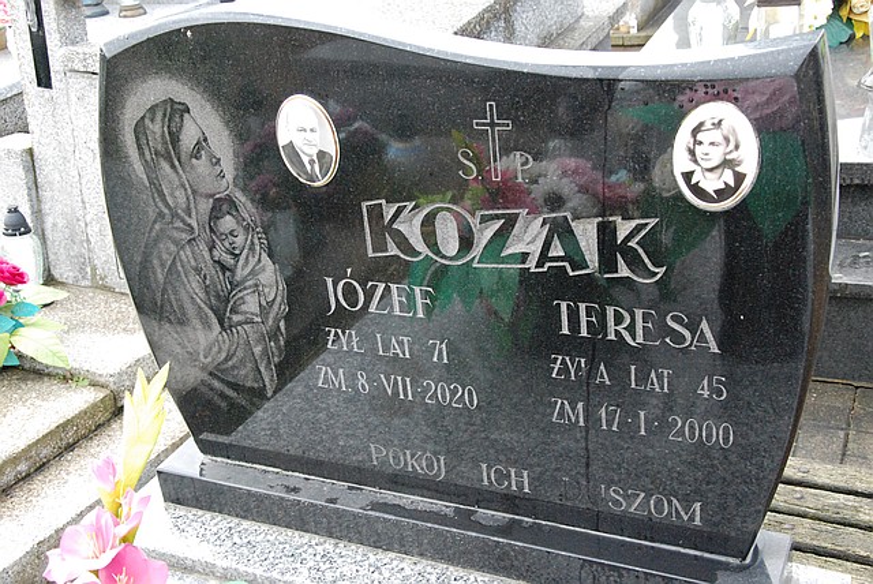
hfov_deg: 43.6
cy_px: 292
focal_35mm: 45
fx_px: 1092
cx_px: 436
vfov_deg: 29.9
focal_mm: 30
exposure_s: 1/320
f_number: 9
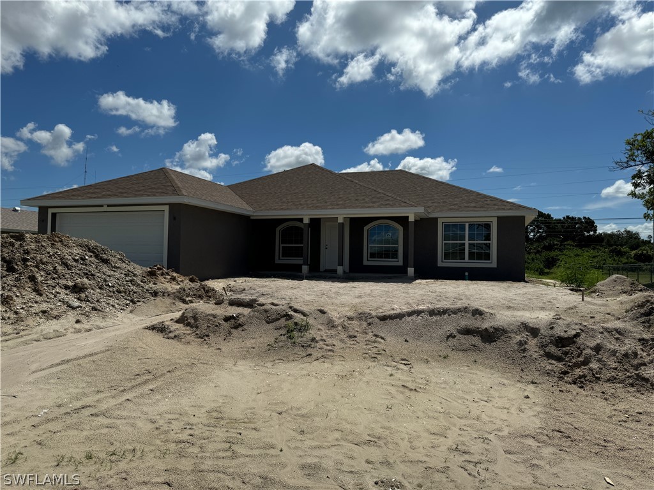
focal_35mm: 24
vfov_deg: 56.8
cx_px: 327
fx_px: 453
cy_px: 245
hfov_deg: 71.6
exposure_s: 1/12346
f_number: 1.78
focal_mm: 6.76
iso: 80
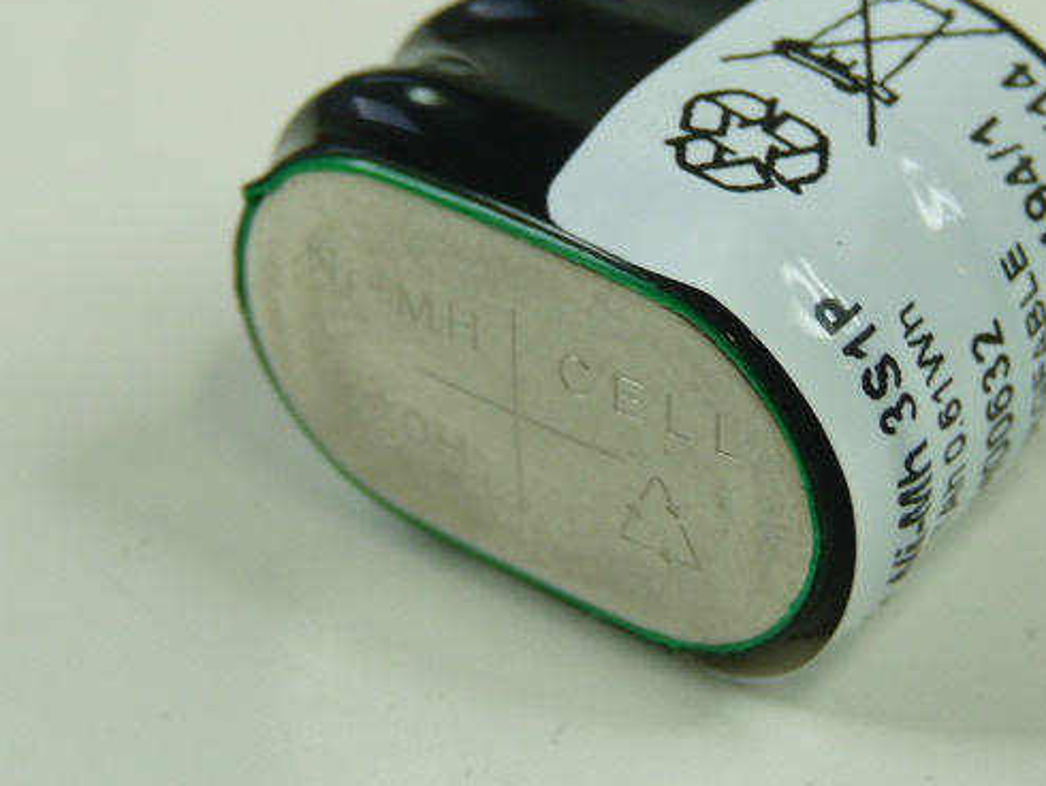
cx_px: 613
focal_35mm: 124
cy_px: 312
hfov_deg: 15.9
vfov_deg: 12.0
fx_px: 3749
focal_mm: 9.5
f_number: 3.2
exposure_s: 1/50
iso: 100
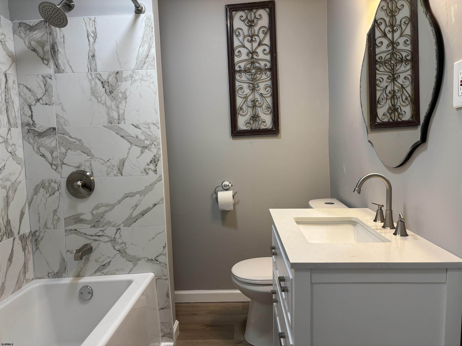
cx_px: 231
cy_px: 173
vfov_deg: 53.1
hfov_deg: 67.3
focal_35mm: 26
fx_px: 347
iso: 100
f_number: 1.6
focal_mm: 5.96
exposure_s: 1/120
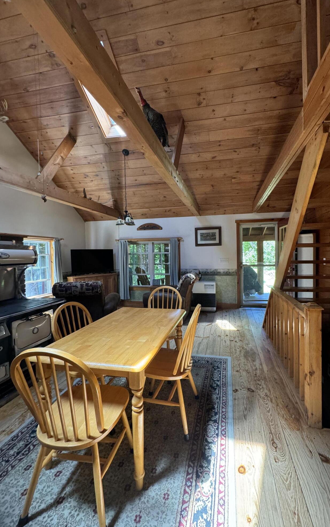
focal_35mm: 15
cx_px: 188
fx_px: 216
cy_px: 263
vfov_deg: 101.5
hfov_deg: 74.4
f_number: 2.2
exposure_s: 1/76
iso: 320
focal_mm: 2.22
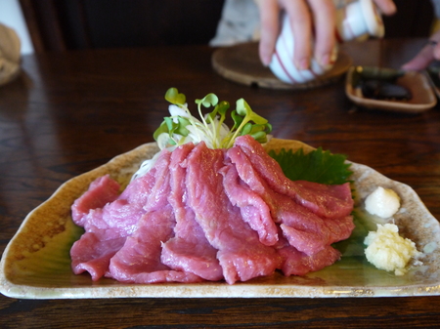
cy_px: 164
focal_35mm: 28
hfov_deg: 63.5
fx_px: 356
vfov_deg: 49.7
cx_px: 220
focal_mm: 14
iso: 800
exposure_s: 1/13
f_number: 3.5
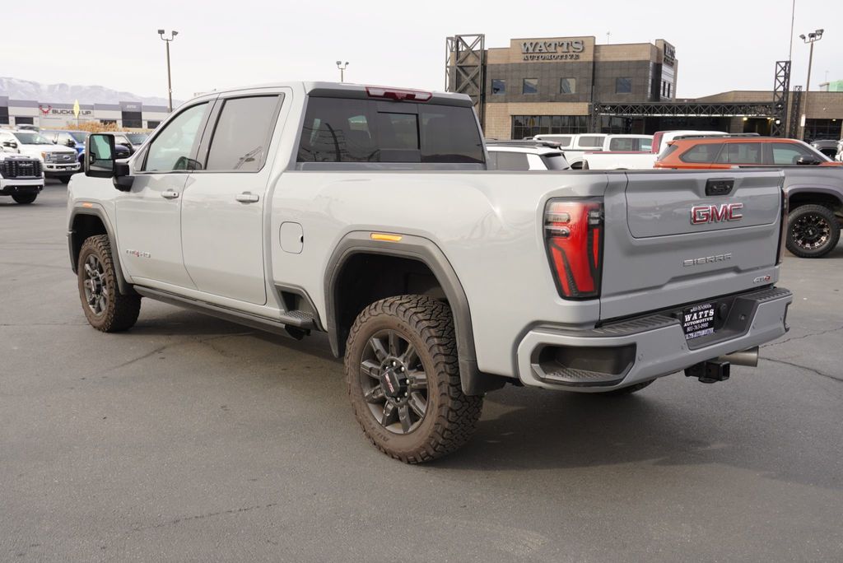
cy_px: 282
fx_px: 808
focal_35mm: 34
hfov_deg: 55.1
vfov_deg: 38.4
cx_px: 422
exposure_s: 1/100
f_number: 7.1
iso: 100
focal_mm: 23
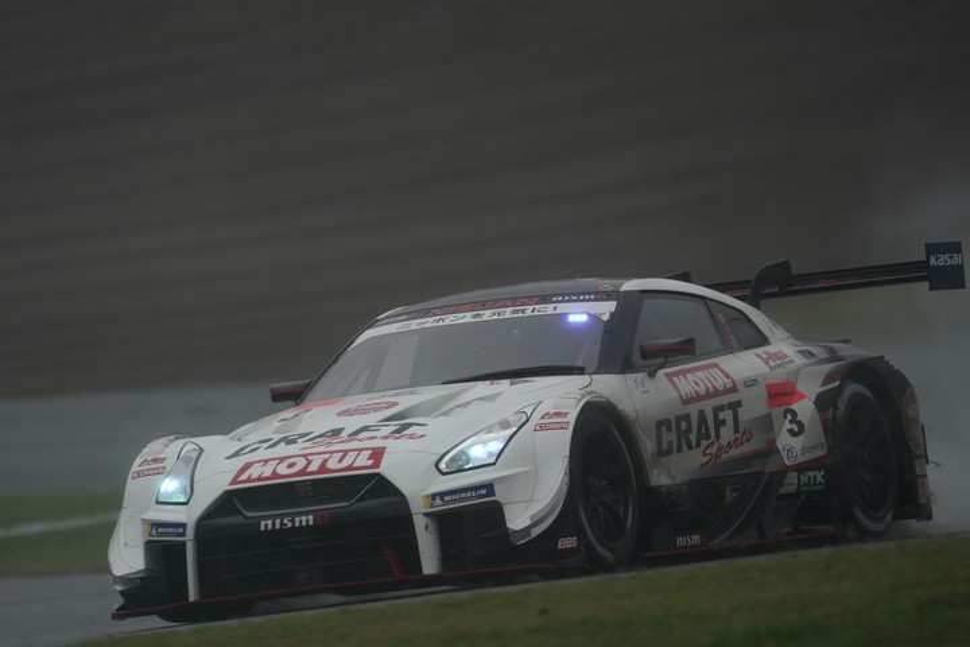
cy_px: 324
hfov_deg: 3.4
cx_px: 485
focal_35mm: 600
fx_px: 16165
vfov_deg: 2.3
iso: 800
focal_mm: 600
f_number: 6.3
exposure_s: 1/400
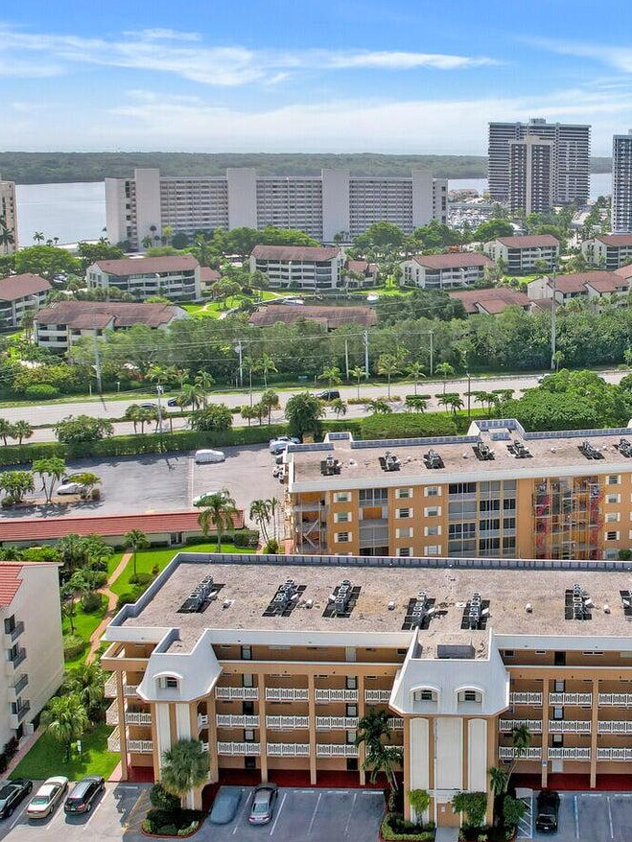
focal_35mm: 37
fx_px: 900
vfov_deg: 49.9
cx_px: 489
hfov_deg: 37.5
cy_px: 489
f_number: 2.8
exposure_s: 1/2500
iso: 100
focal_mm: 8.38
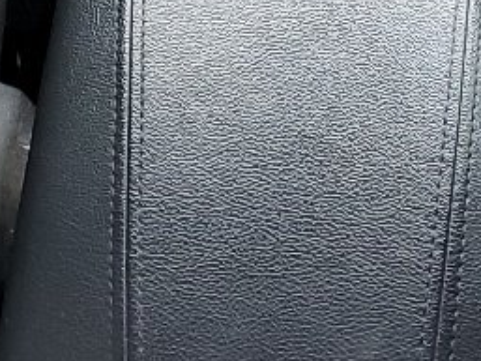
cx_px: 301
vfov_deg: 8.4
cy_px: -520
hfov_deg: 12.2
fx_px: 2252
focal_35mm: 162
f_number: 1.5
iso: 60
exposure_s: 1/60.2
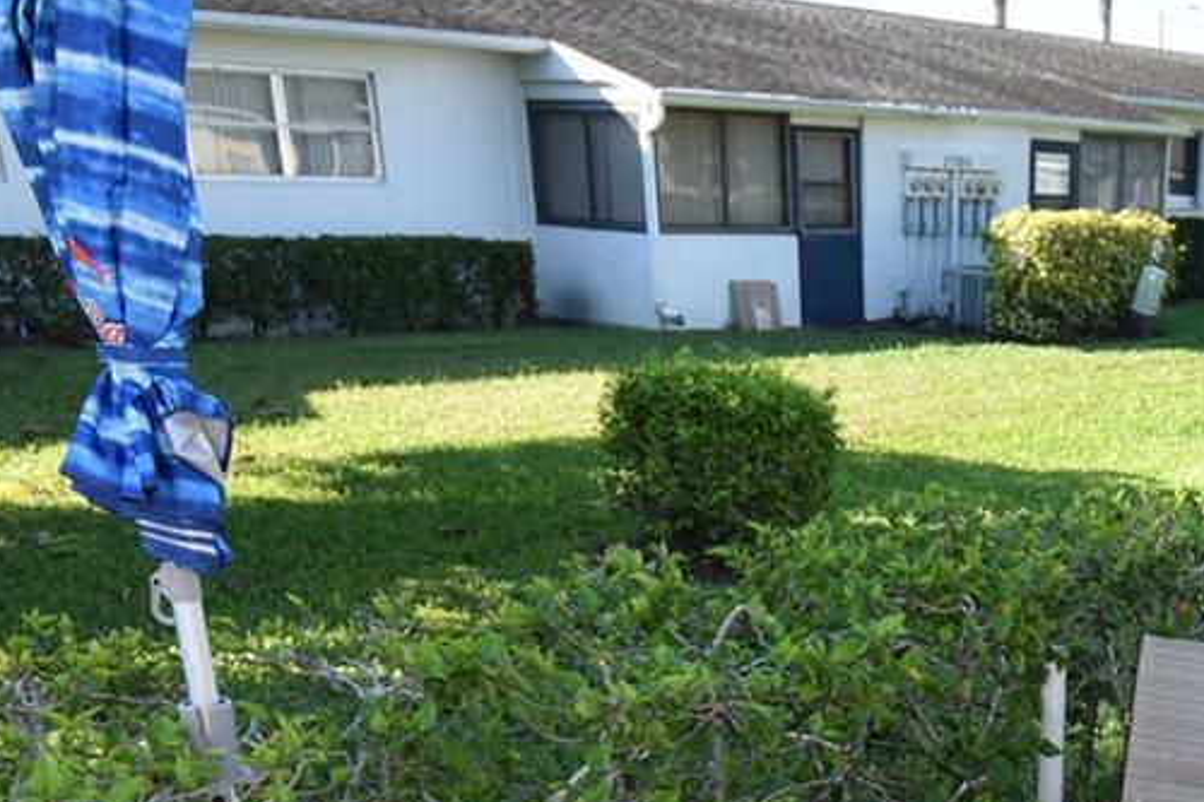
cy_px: 1024
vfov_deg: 24.7
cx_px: 1060
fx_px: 1605
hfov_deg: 38.6
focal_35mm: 48
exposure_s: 1/200
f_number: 6.3
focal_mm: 10
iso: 200
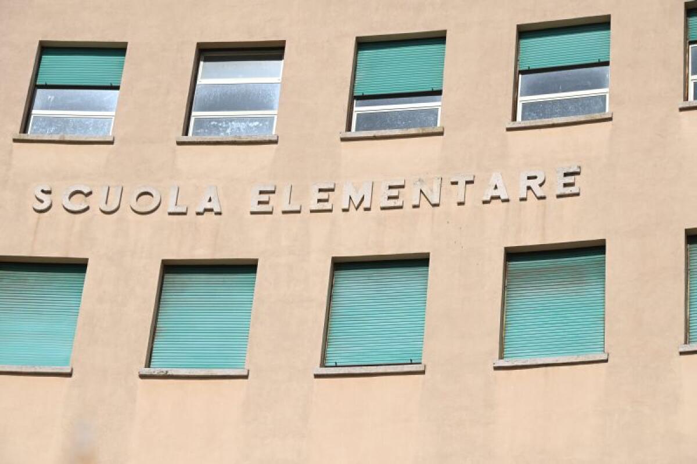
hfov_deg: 20.4
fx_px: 1934
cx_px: 348
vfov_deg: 13.7
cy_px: 232
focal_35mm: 100
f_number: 9
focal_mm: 100
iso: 400
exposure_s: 1/2000
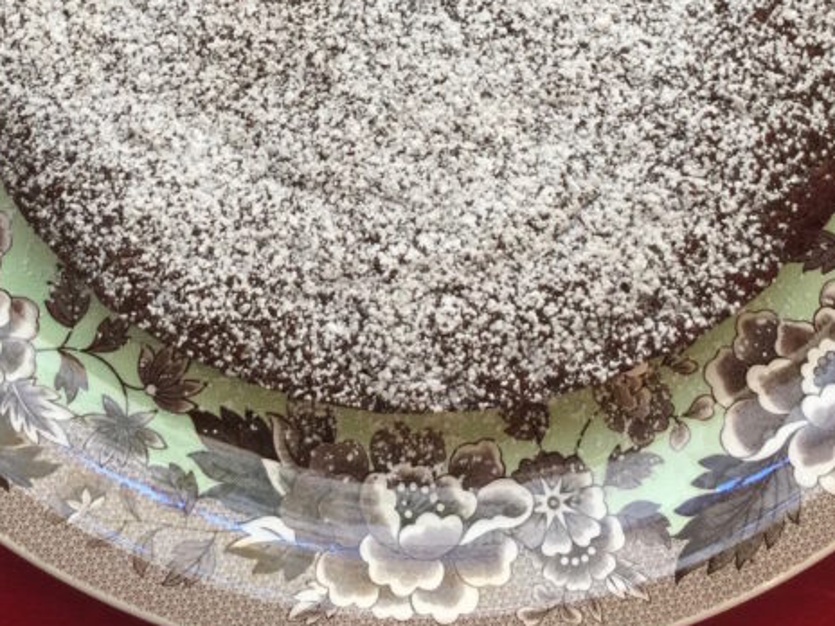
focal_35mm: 64
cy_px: -45
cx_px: 373
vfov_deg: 21.8
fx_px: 1544
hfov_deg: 30.2
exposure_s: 1/30
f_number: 2.2
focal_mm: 4.15
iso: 50
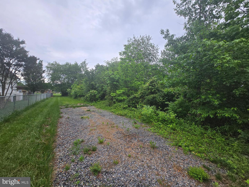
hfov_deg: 106.2
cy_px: 94
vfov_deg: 89.9
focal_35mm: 13
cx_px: 124
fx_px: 94
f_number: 2.2
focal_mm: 1.7
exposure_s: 1/229
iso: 25
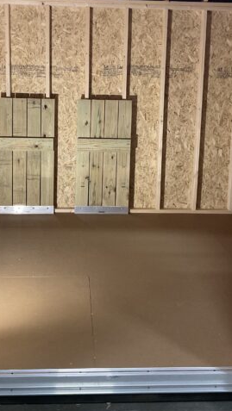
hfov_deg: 26.6
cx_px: 103
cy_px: 165
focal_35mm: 45
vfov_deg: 45.2
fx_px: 491
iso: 200
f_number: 1.8
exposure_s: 1/60
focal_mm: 3
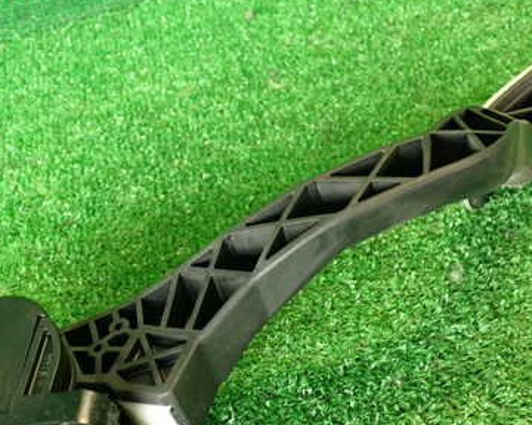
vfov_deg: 28.9
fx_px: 819
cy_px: 289
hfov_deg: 35.8
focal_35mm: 52
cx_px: 208
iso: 320
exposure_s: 1/30
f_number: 2.4
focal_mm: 5.79
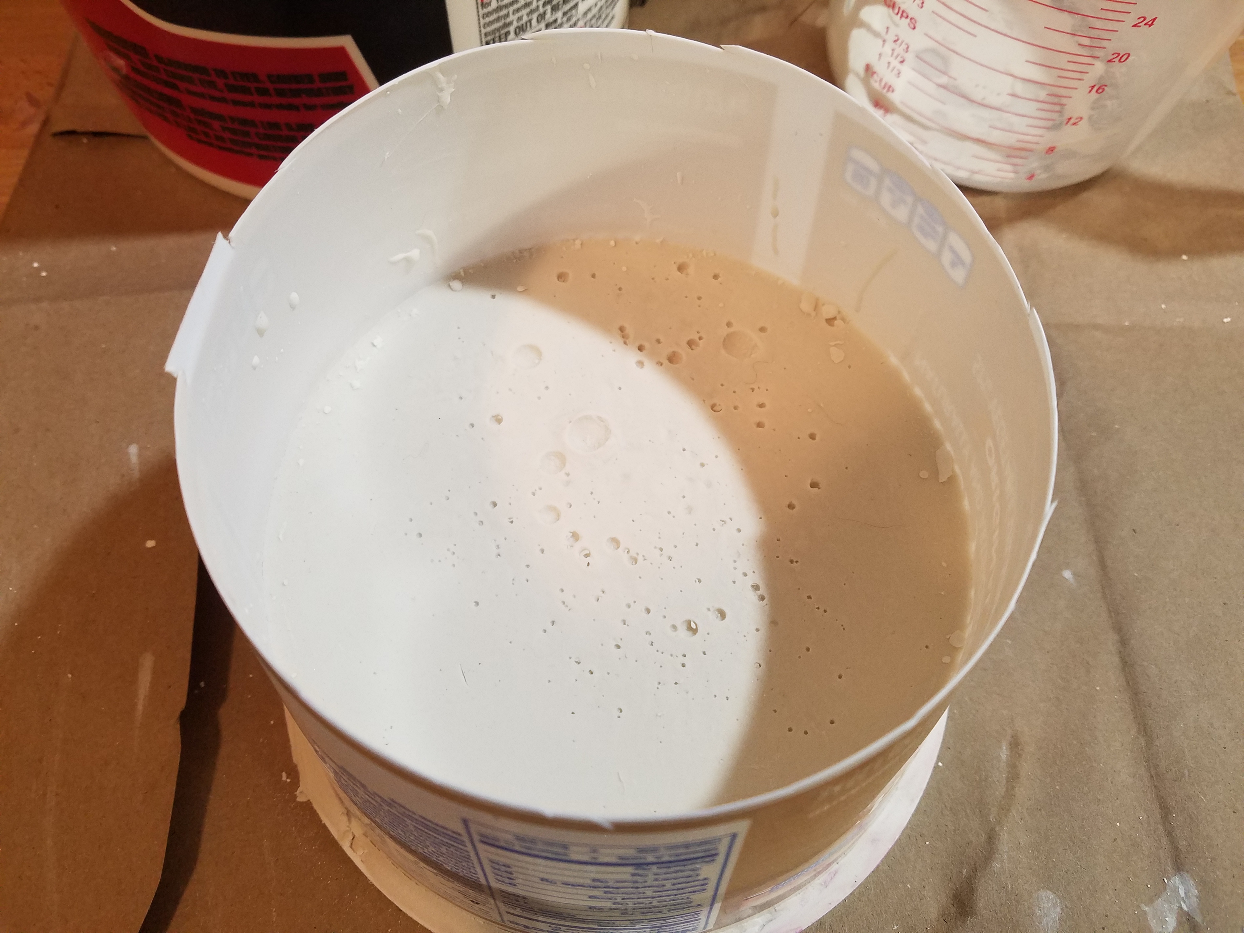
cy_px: 466
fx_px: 934
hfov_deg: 67.3
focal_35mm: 26
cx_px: 622
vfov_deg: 53.1
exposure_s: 1/40
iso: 160
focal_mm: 4.2
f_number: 1.7
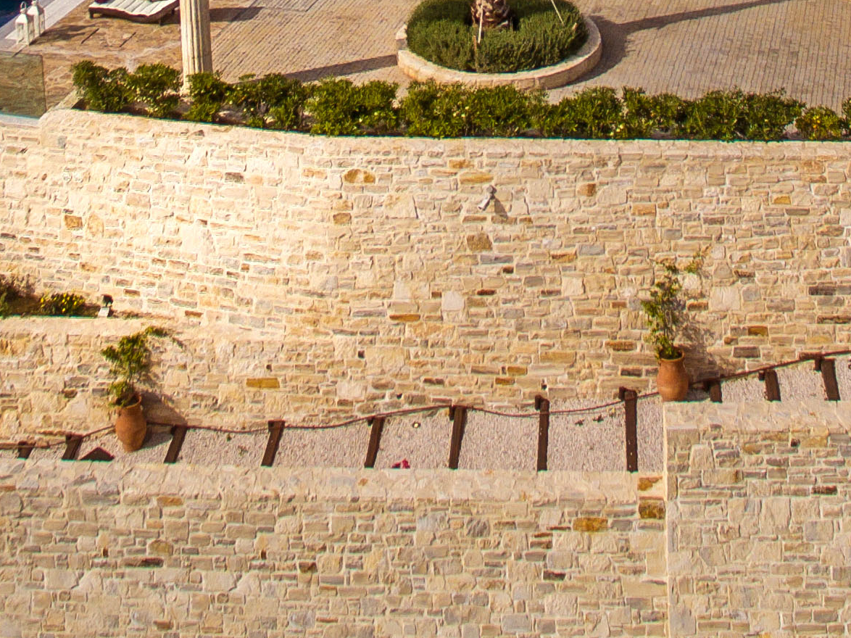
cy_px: -402
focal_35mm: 68
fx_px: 1671
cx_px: 445
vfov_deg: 18.4
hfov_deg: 28.6
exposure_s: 1/2400
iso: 100
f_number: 2.8
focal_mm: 3.61
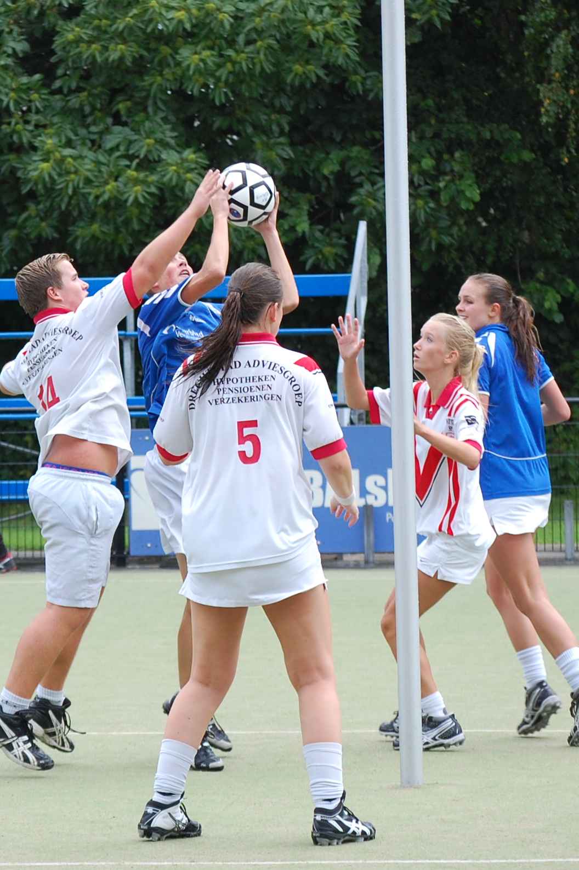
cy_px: 435
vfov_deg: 16.7
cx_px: 290
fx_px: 2972
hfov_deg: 11.1
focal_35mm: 123
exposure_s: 1/500
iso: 360
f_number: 5.6
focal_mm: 82
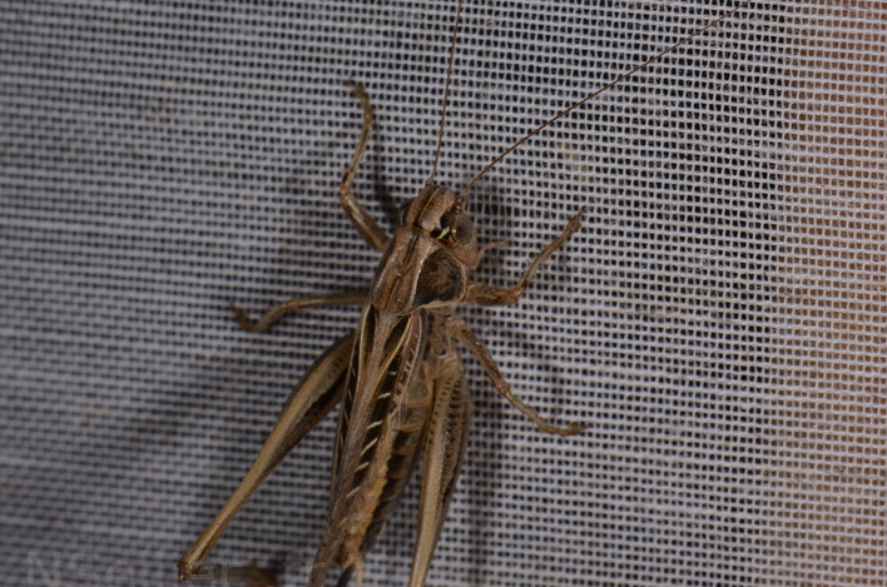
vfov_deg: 9.6
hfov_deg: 14.4
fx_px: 3505
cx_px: 426
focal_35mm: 143
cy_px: 284
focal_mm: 85
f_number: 25
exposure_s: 1/60
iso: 100
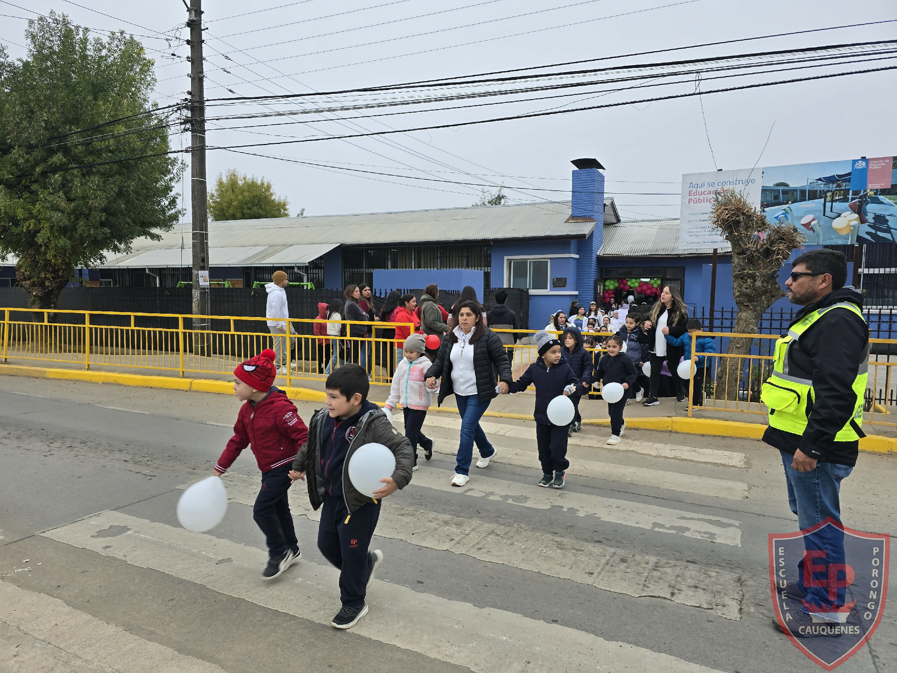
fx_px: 596
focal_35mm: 23
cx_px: 448
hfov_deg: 73.9
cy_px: 336
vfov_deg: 58.9
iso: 25
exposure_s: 1/180
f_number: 1.7
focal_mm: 6.3
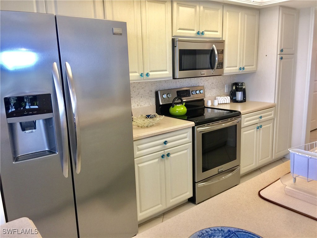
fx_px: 266
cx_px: 158
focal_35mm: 29
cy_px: 119
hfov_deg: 61.7
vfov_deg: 48.2
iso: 32
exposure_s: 1/30
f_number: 2.2
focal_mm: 4.15
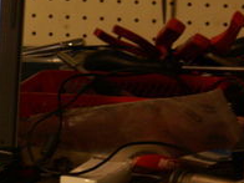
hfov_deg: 5.9
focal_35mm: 329
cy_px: -11
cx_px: -142
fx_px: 2319
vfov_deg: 4.5
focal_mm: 70
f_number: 5.6
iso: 800
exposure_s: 1/25
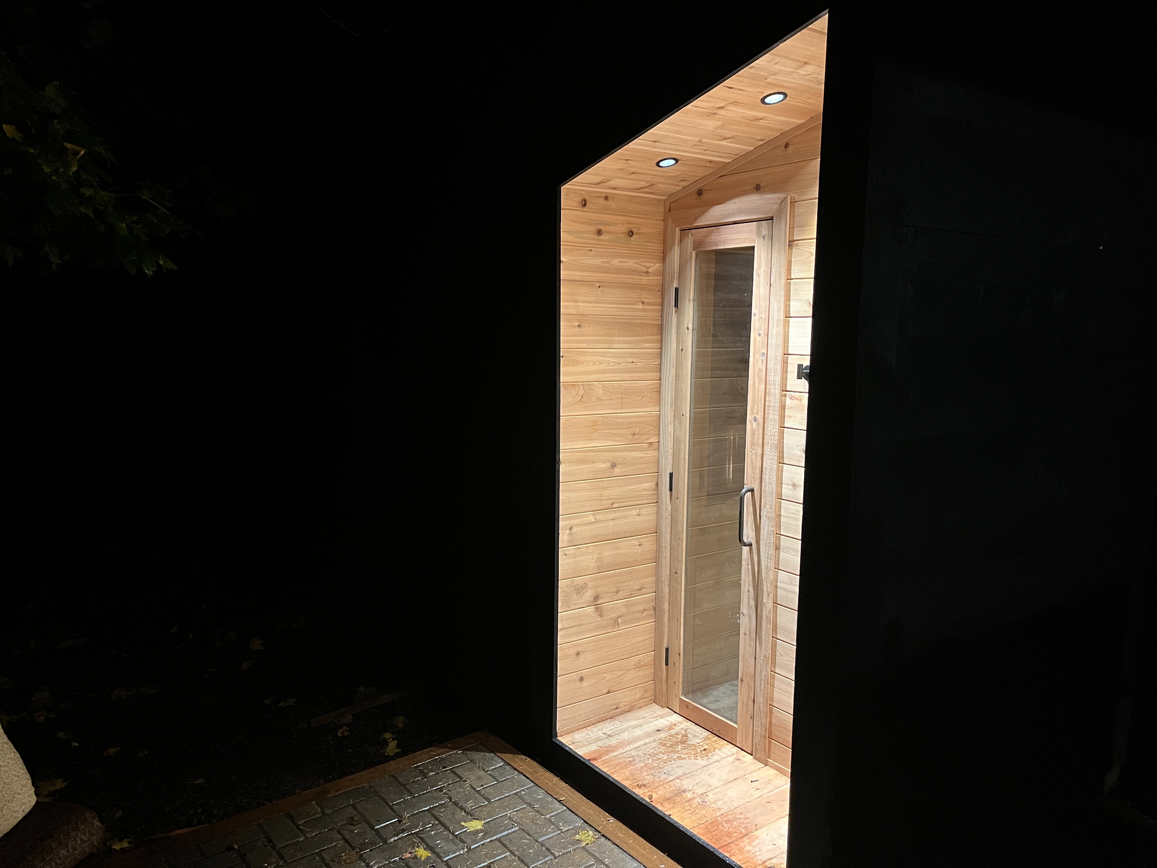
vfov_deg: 53.1
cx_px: 578
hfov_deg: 67.3
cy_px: 434
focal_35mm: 26
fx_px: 869
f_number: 1.6
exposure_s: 1/40
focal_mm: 5.1
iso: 500
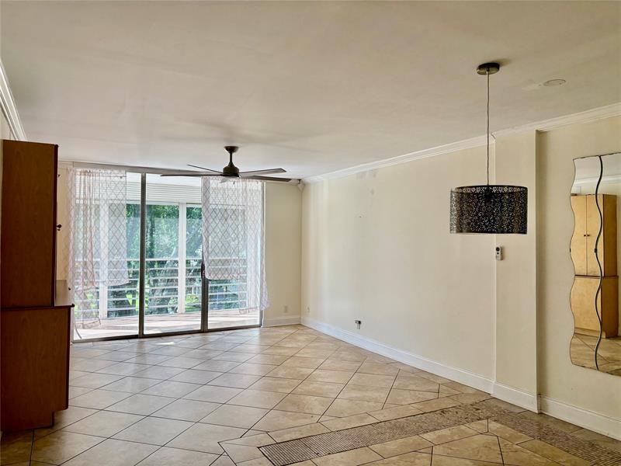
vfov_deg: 53.1
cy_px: 233
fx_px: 466
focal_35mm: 26
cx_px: 310
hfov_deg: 67.3
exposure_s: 1/193
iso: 40
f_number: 1.6
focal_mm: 5.96
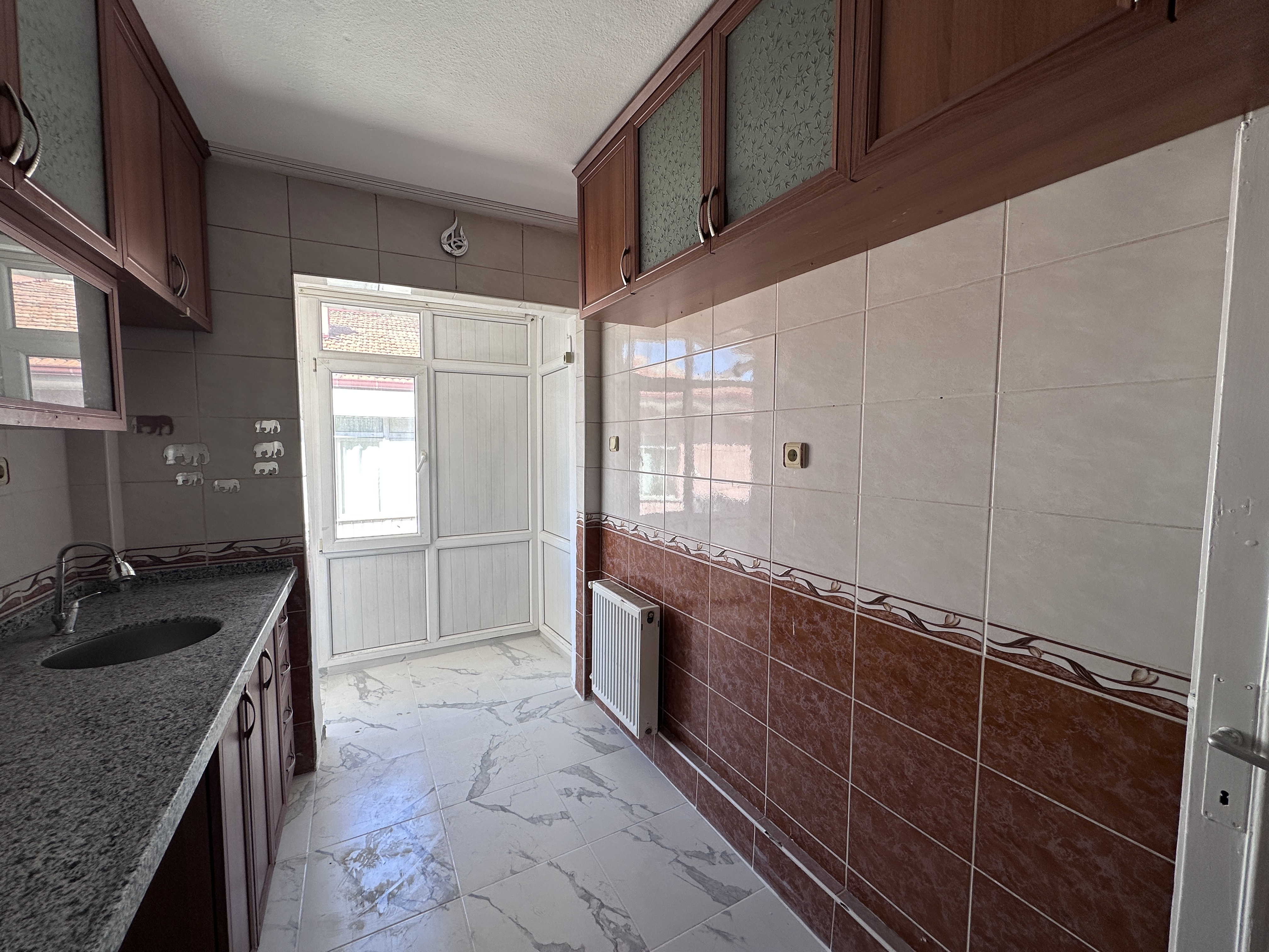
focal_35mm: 14
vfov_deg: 85.7
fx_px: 513
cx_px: 634
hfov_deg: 102.1
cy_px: 476
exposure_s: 1/99
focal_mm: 2.22
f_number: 2.2
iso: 40
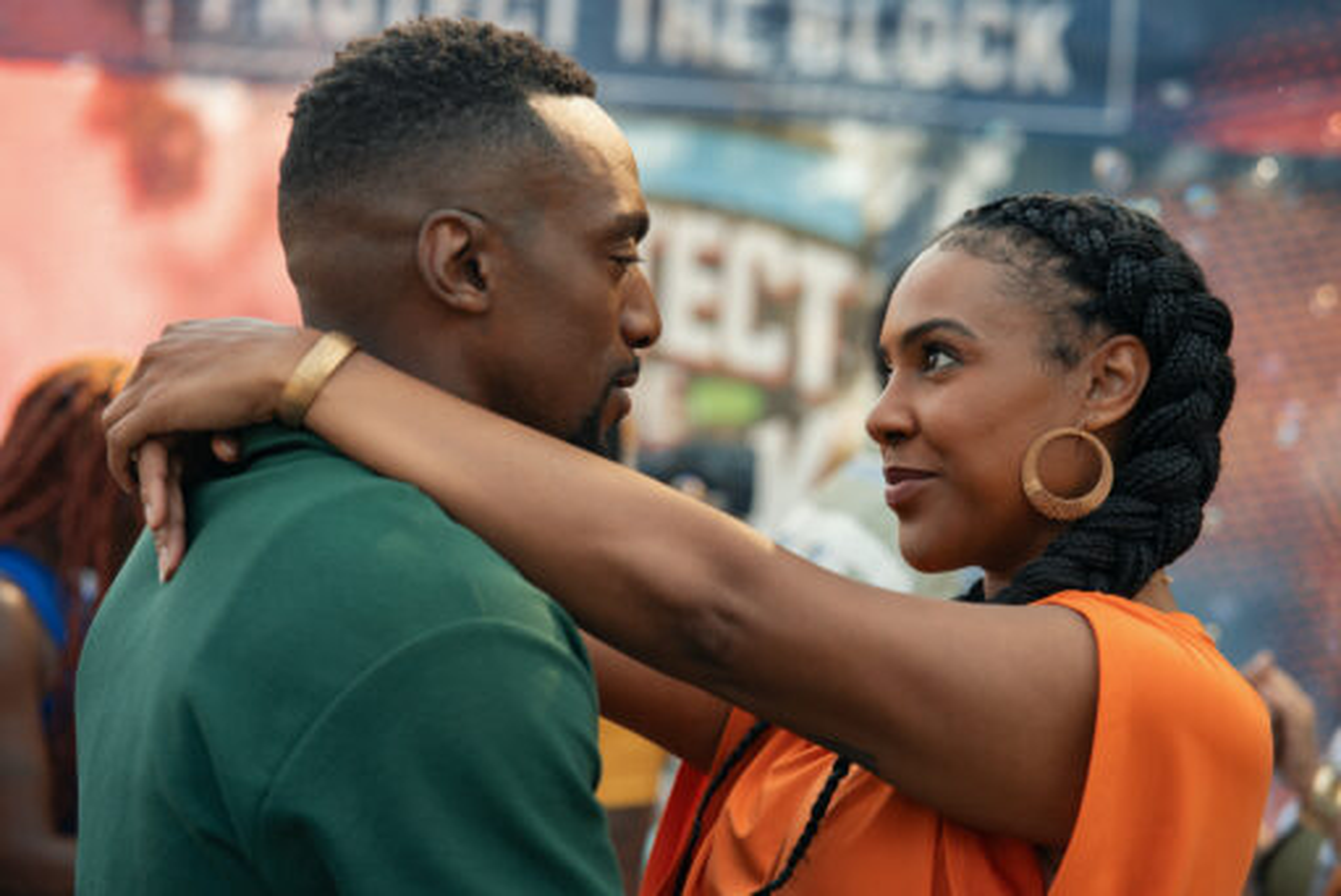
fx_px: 2795
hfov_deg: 27.0
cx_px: 670
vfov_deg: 18.2
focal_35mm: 75
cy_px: 448
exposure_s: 1/500
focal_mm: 75
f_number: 3.5
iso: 320
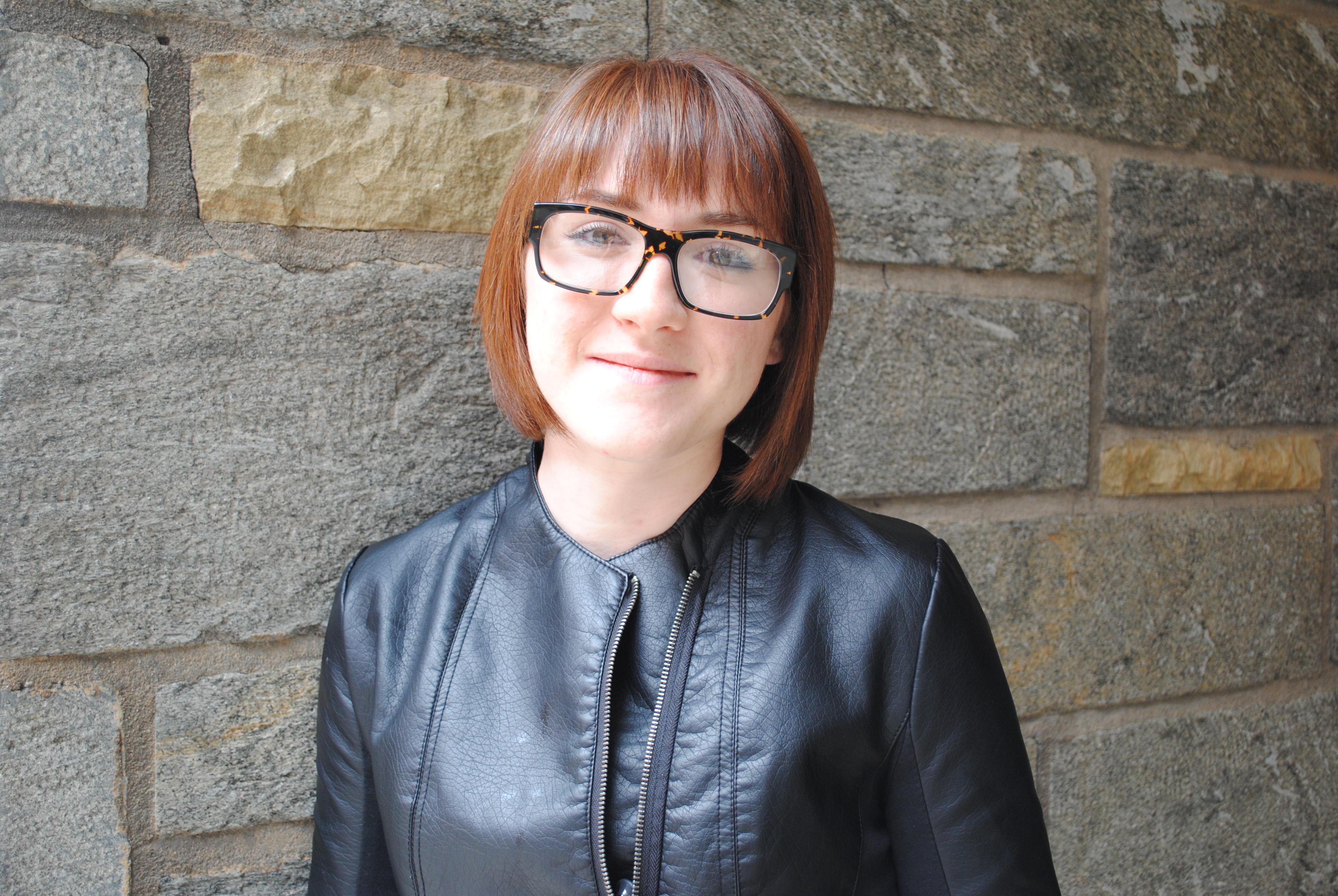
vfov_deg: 29.9
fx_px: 1674
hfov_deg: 43.6
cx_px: 669
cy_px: 448
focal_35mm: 45
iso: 250
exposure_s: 1/30
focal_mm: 30
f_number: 4.5
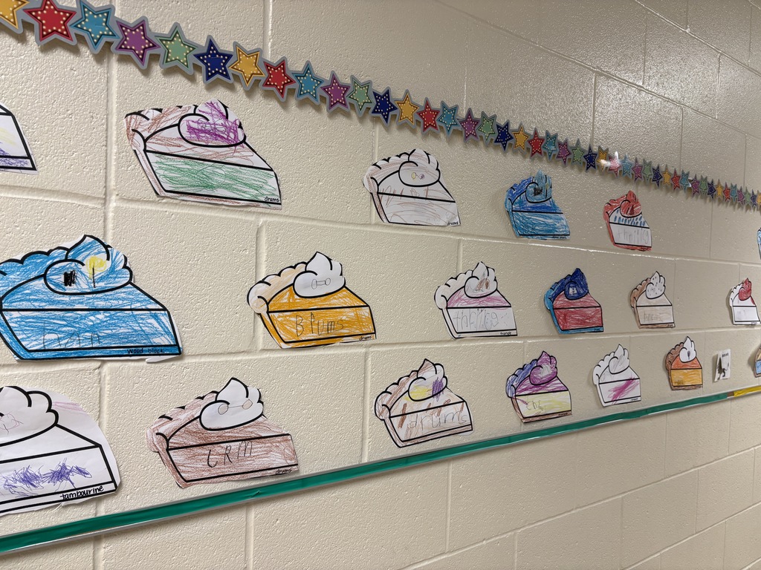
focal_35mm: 26
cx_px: 380
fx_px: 572
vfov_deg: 53.1
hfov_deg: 67.3
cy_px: 285
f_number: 1.6
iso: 100
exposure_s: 1/60
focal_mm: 5.96
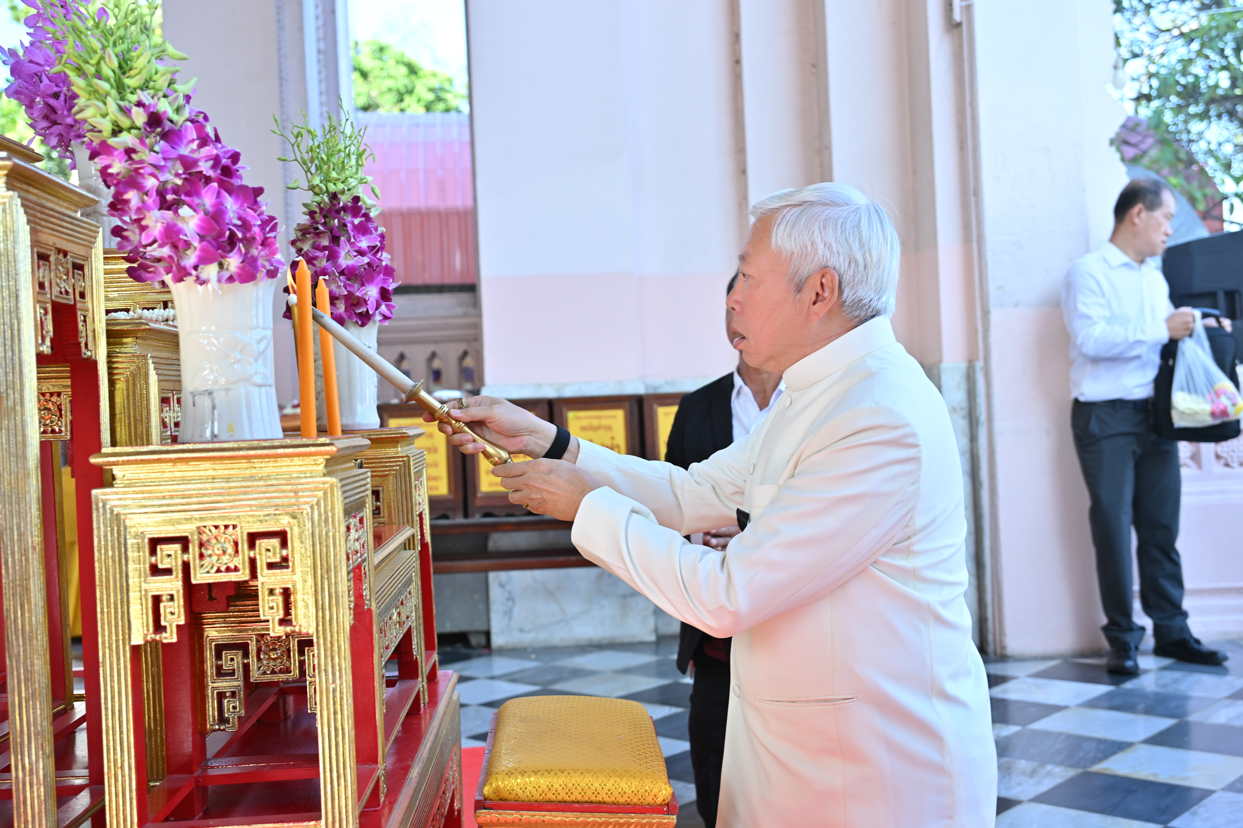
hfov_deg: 49.6
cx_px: 622
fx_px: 1346
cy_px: 414
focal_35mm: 39
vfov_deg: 34.2
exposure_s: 1/160
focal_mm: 39
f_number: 4
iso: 160
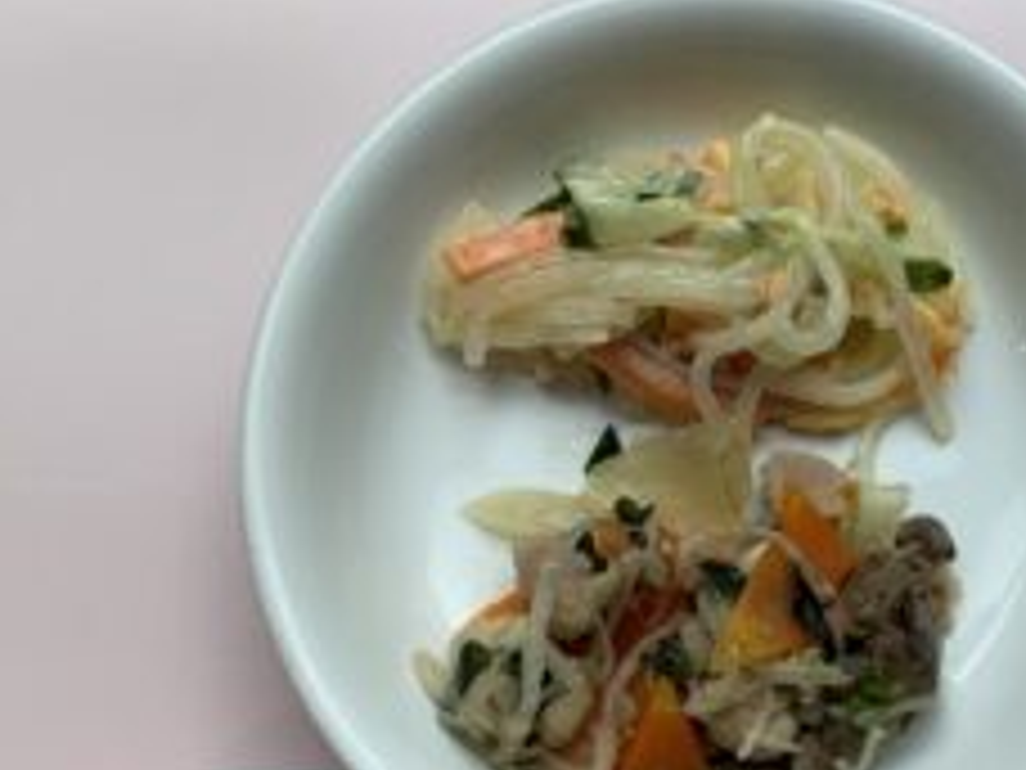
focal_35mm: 57
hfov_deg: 33.5
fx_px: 1689
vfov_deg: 24.1
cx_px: 688
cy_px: 835
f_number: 1.8
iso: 25
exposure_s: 1/122
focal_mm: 4.25
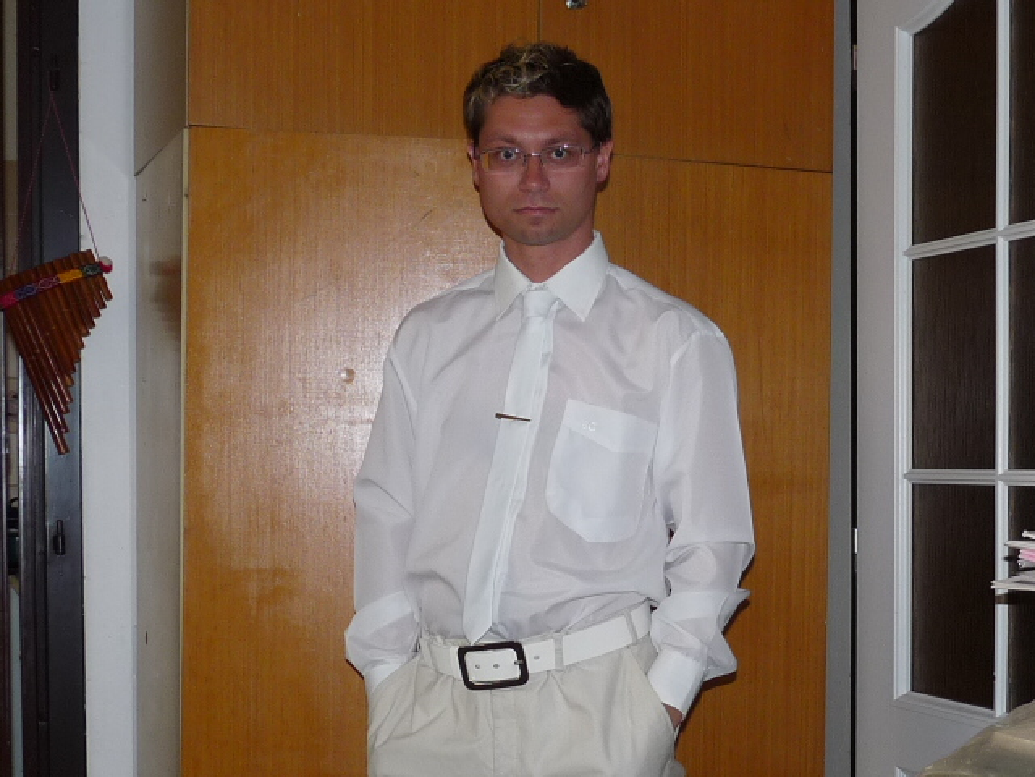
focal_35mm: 31
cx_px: 518
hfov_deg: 58.4
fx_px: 927
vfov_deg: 45.4
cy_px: 388
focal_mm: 4.8
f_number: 2.8
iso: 100
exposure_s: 1/30
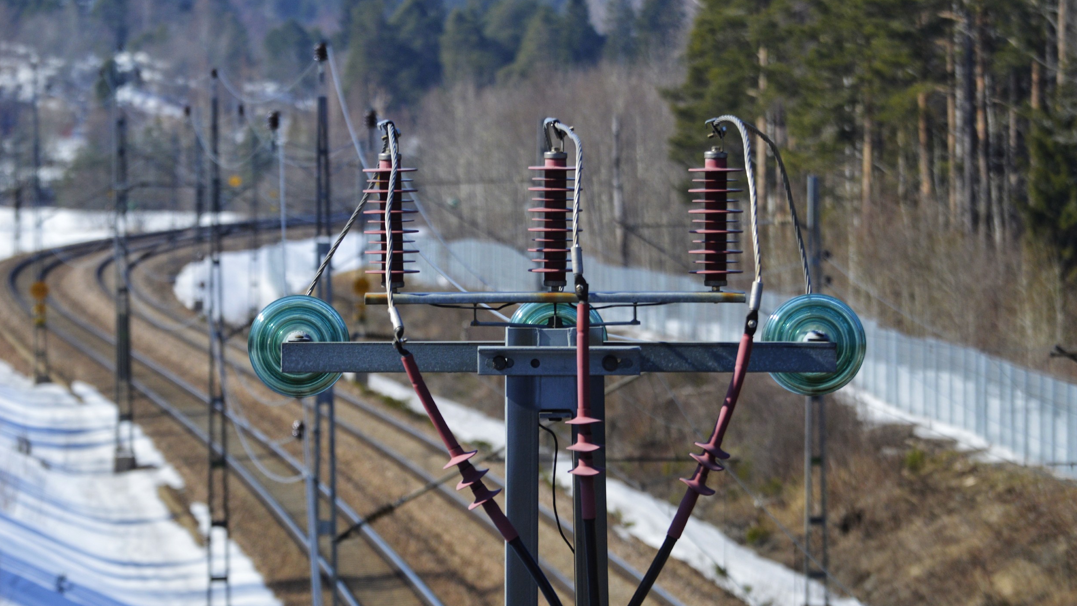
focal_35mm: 252
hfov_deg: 8.6
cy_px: 330
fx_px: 7197
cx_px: 538
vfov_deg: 4.8
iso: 400
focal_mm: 160
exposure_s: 1/1600
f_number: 6.3
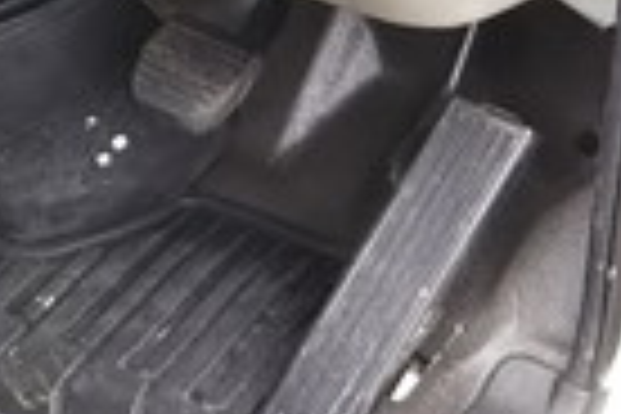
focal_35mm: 145
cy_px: -274
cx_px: -176
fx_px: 2501
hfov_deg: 13.7
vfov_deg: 9.1
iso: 50
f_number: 2.2
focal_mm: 4
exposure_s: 1/60
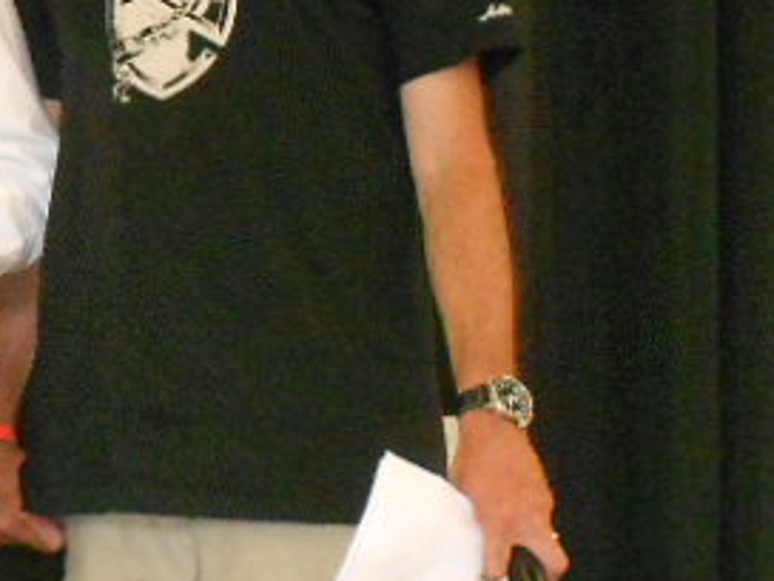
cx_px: -225
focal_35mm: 162
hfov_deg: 11.9
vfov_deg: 9.2
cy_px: 410
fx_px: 3622
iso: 500
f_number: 4.2
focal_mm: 7.7
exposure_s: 1/30
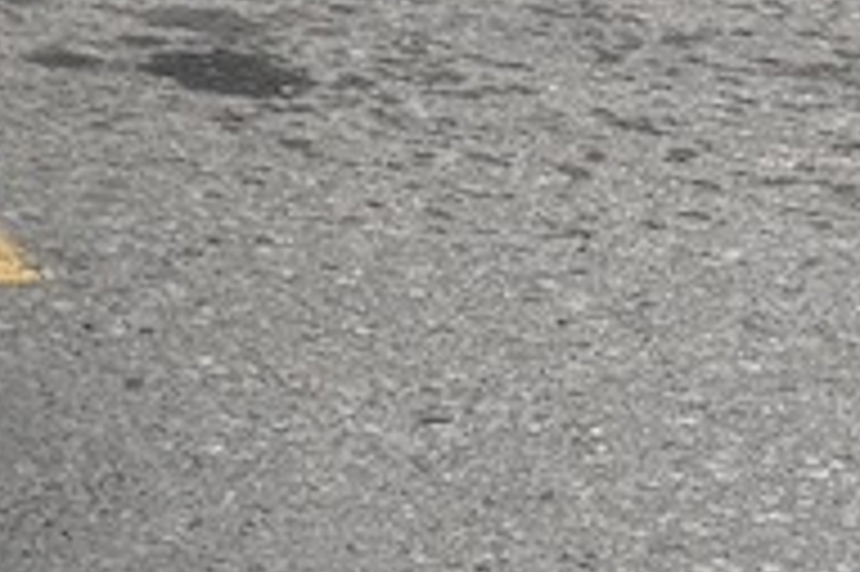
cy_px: -549
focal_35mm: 141
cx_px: -1562
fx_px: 3365
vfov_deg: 9.2
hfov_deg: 10.8
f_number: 1.78
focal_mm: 6.76
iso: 80
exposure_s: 1/4673
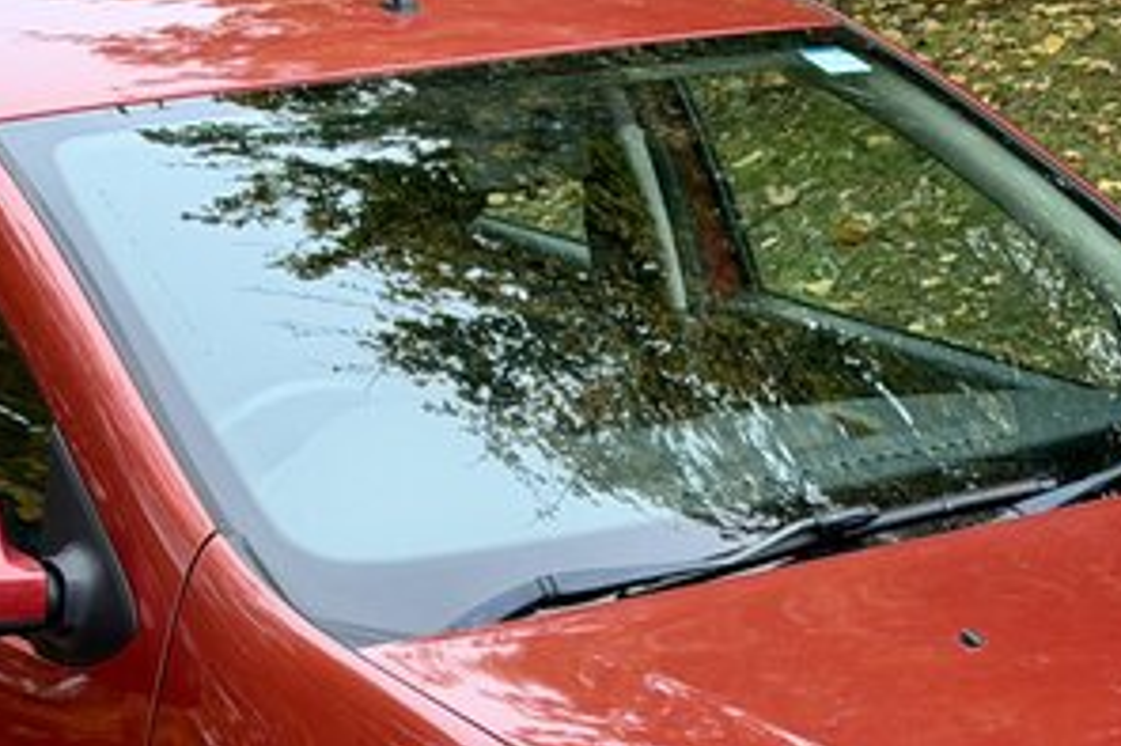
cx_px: 625
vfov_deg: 9.9
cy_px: 1038
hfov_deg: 15.2
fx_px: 4201
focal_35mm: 135
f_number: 1.78
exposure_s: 1/60
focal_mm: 6.76
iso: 160
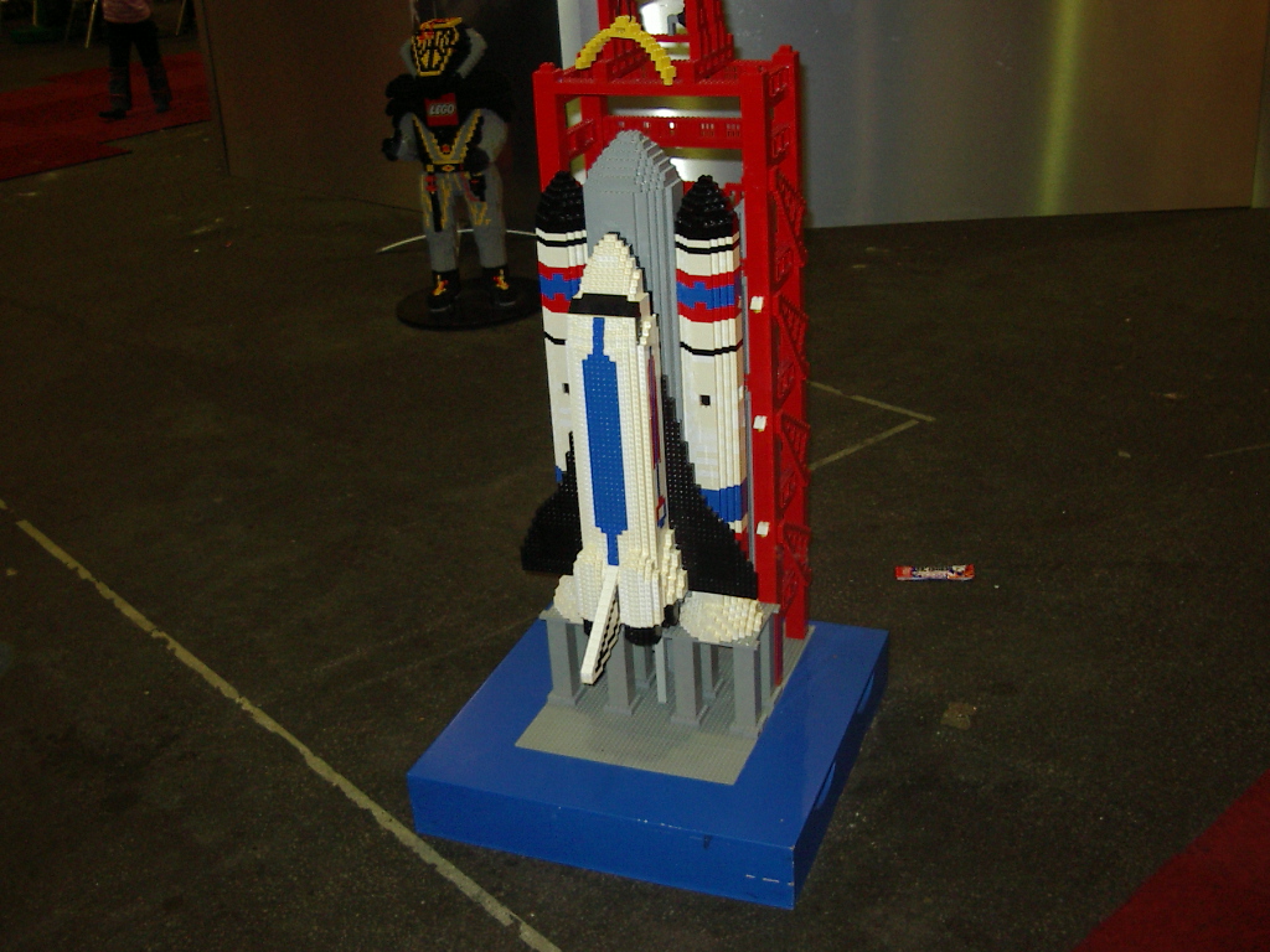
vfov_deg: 37.7
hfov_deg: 49.0
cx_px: 635
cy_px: 476
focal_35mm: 38
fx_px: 1394
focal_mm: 5.8
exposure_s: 1/60
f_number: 2.6
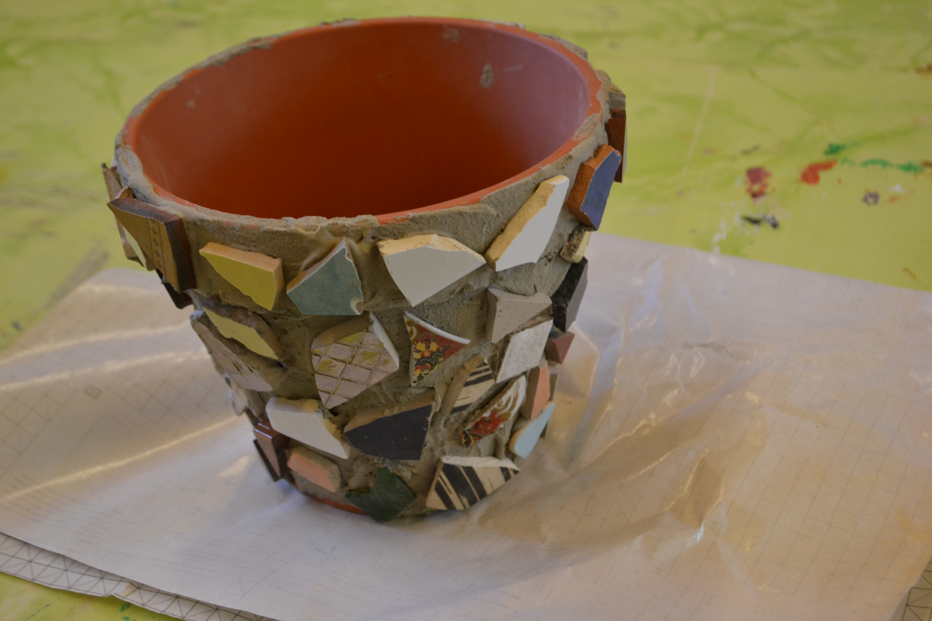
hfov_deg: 36.9
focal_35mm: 54
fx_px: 1398
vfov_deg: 25.1
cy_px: 310
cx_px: 466
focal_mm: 36
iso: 800
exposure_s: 1/60
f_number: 5
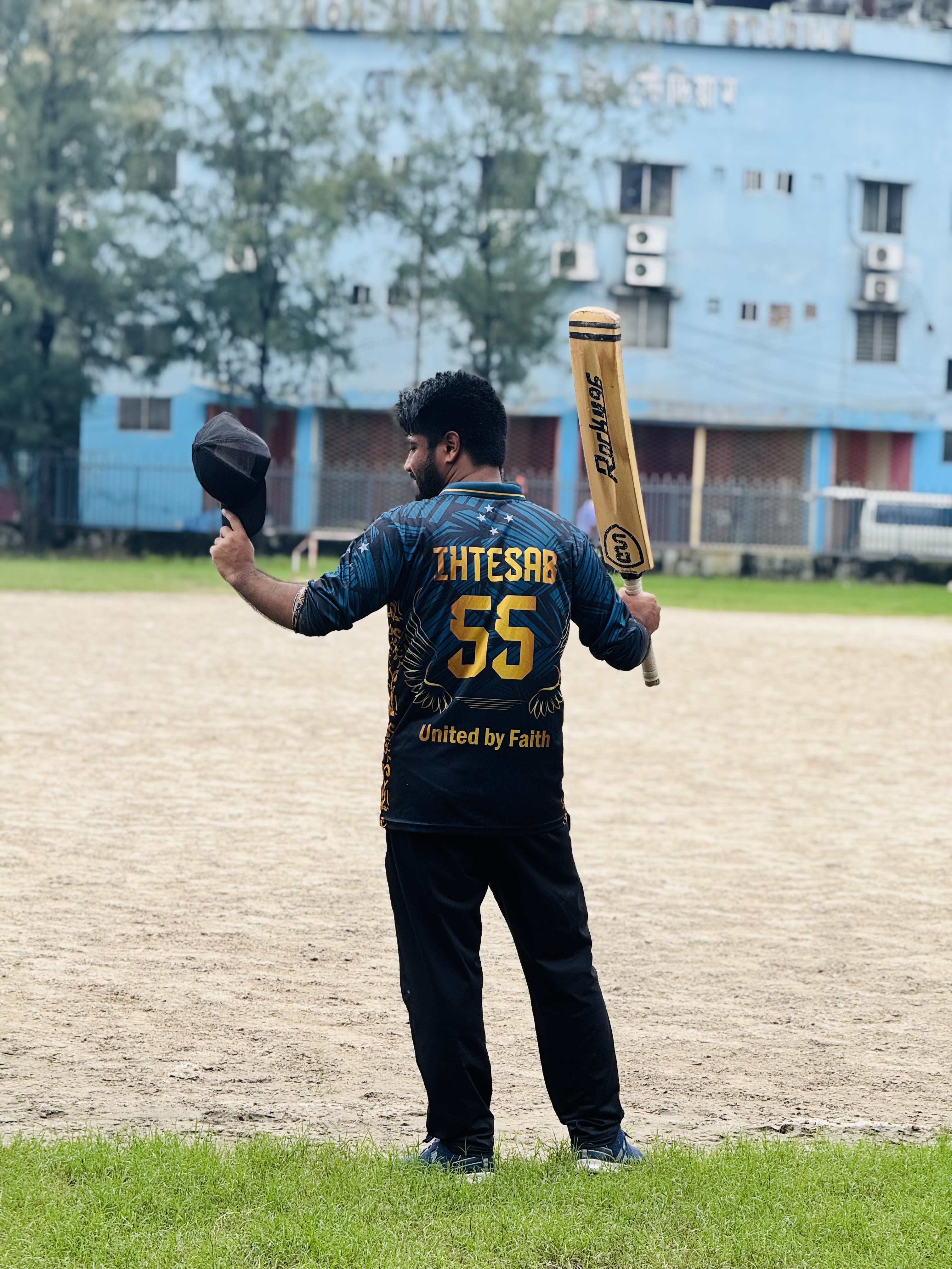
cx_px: 476
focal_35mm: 120
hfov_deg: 12.3
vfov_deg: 16.4
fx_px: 4400
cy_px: 634
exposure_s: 1/880
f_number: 2.8
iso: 50
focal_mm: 15.66
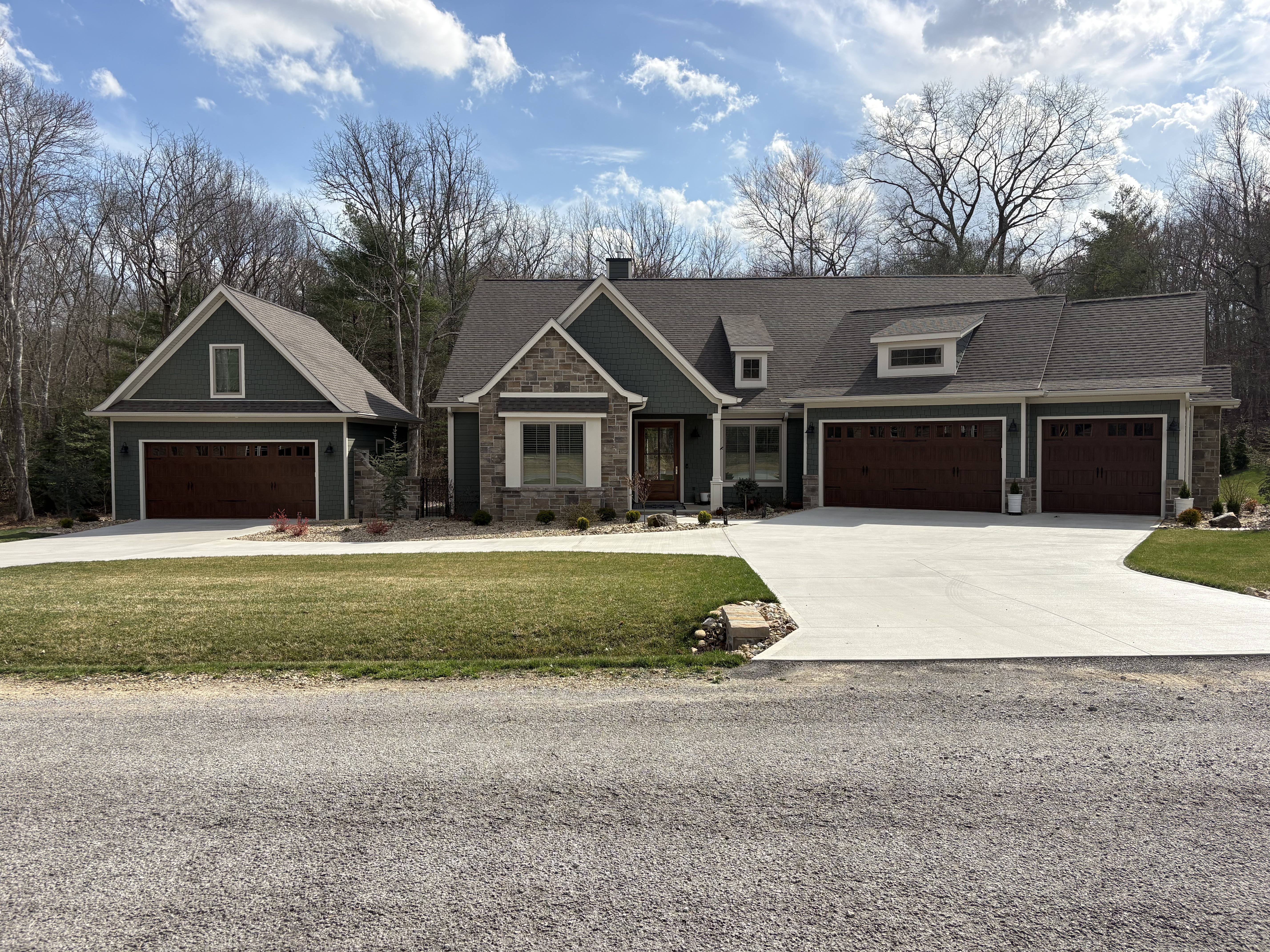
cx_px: 635
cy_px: 476
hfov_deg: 67.3
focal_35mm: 26
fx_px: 954
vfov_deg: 53.1
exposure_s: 1/4329
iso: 50
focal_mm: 5.96
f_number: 1.6
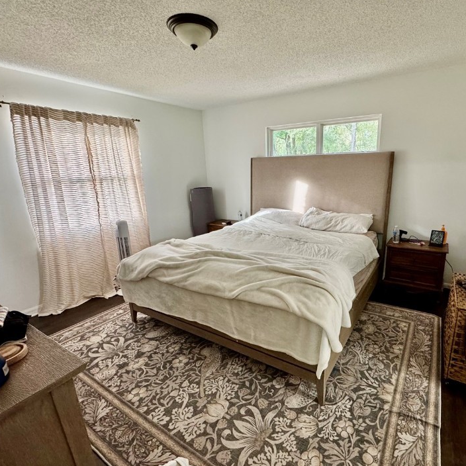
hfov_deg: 80.2
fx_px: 274
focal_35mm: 18
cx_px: 269
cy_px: 236
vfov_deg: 80.7
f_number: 2.2
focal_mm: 2.22
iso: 320
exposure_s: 1/60
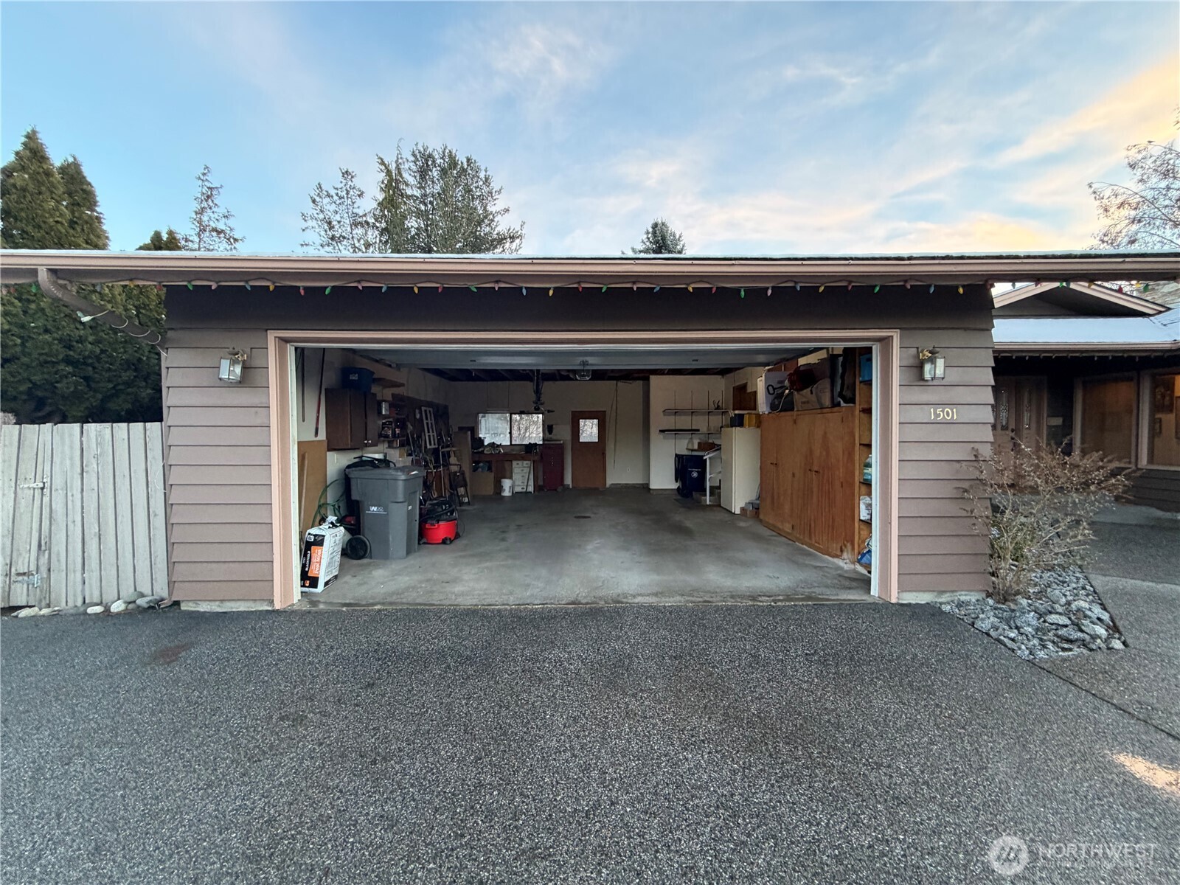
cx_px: 590
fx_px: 477
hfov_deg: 102.1
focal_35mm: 14
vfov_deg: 85.7
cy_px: 442
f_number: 2.2
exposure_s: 1/121
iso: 250
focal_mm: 2.22
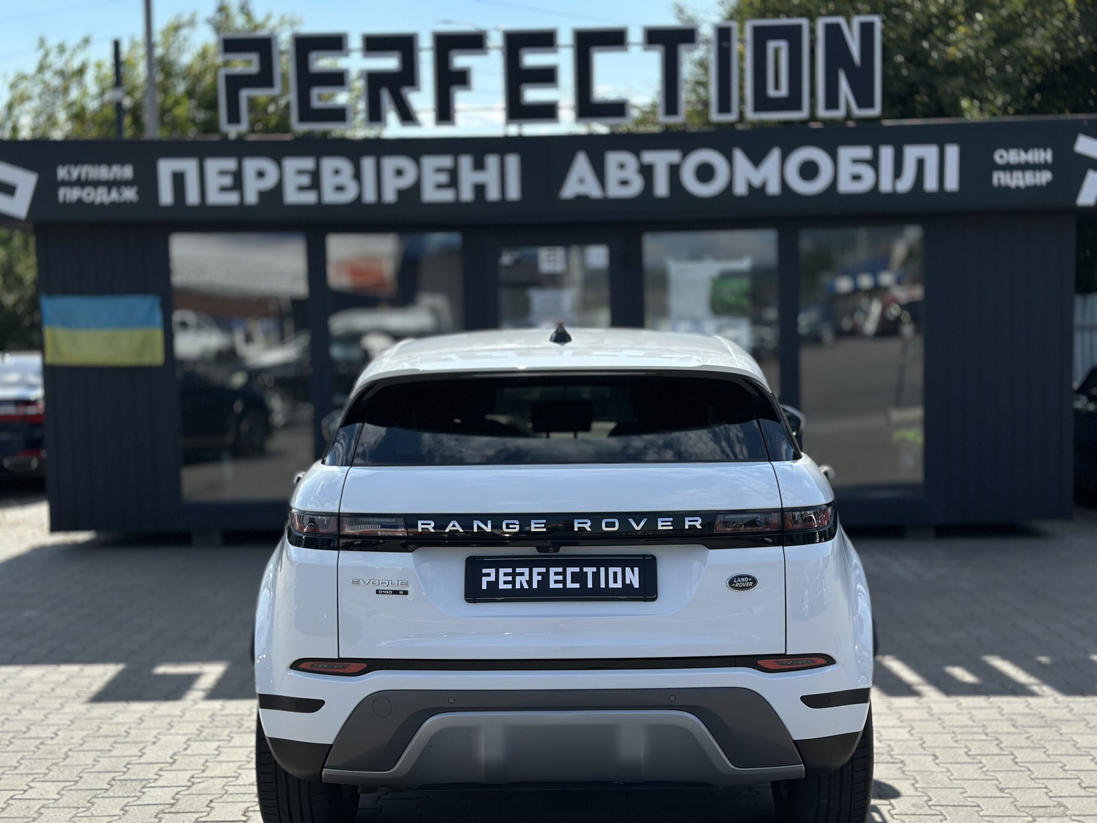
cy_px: 412
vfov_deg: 30.3
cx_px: 548
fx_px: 1521
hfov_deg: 39.7
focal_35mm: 48
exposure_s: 1/7092
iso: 100
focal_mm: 6.86
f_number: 1.78
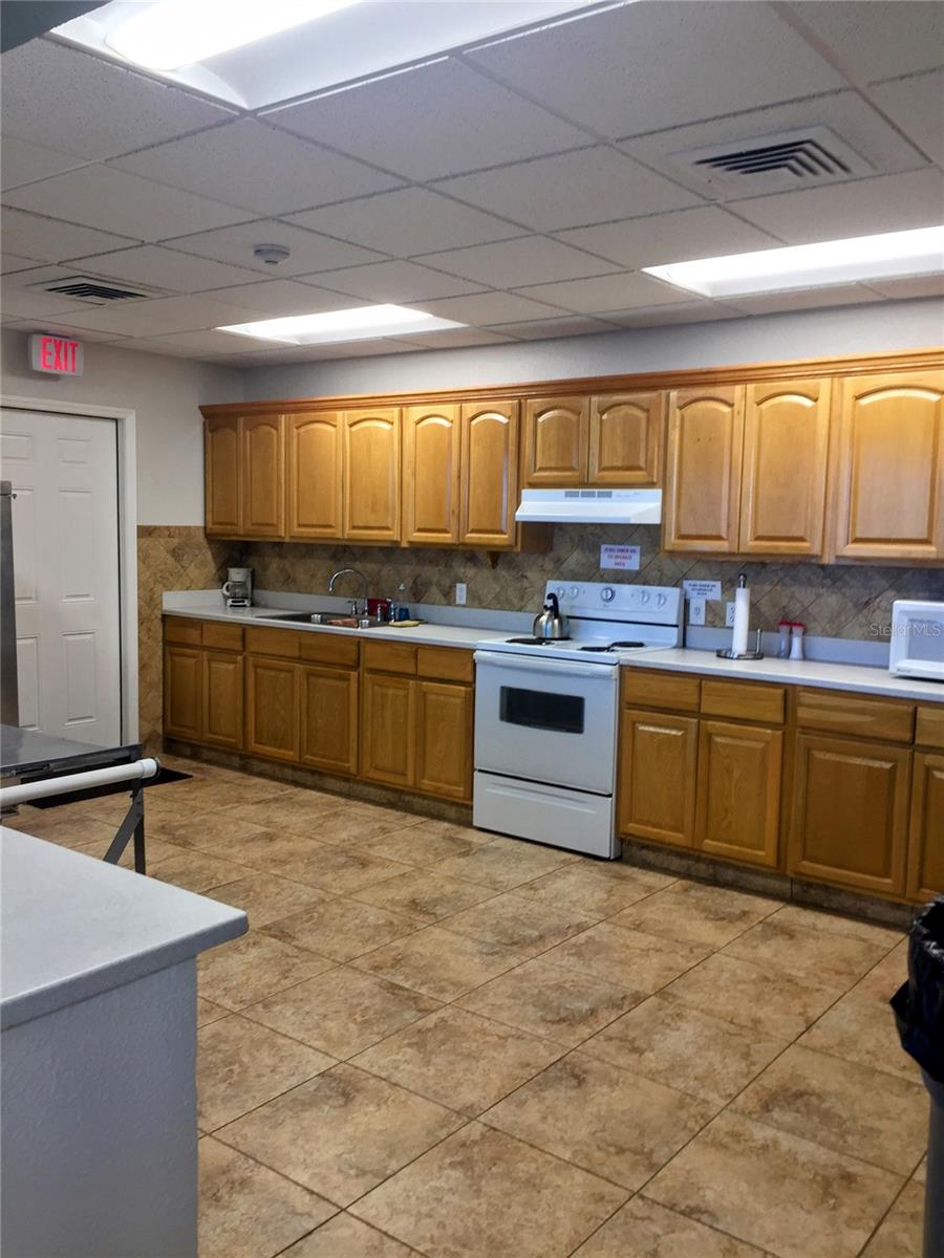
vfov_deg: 61.7
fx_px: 1054
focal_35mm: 29
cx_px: 472
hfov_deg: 48.2
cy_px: 629
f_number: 2.2
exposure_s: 1/40
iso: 32
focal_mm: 4.15
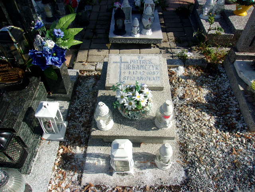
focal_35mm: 27
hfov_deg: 65.3
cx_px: 128
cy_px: 96
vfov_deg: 51.4
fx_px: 199
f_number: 10.4
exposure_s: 1/100
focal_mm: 4.9
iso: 80
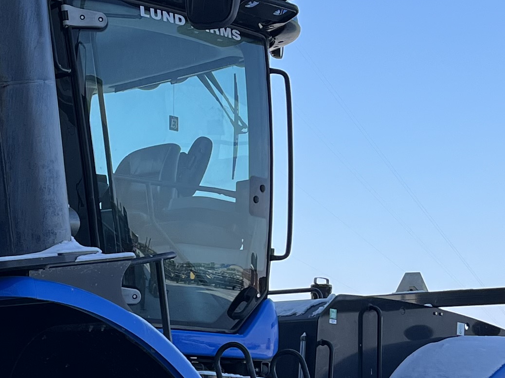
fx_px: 1473
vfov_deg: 14.5
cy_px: 321
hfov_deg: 18.9
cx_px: 0
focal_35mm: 101
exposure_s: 1/2571
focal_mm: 5.1
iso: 50
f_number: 1.6
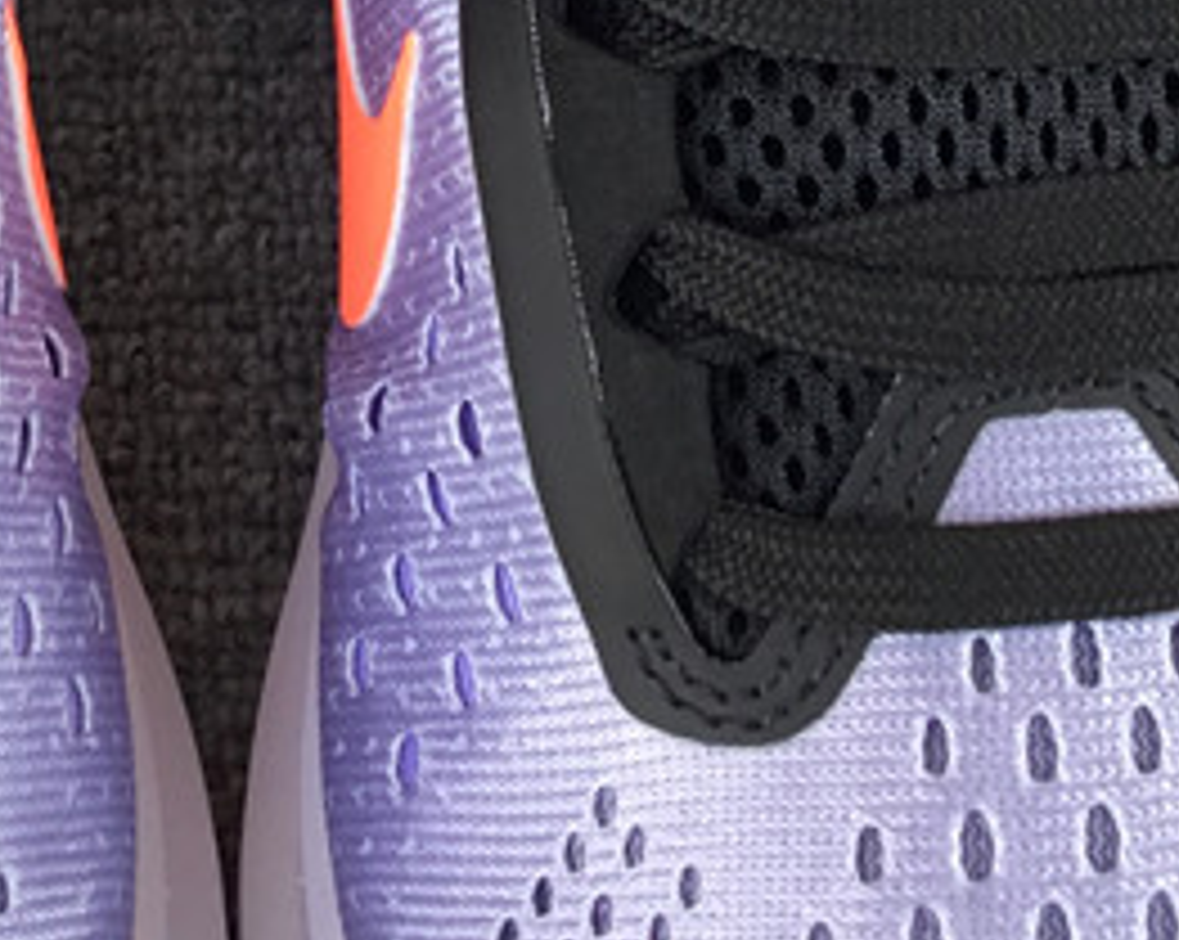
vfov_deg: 13.7
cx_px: 288
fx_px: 3625
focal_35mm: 104
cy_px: -560
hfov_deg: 18.4
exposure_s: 1/100
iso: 40
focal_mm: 3.3
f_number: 2.4
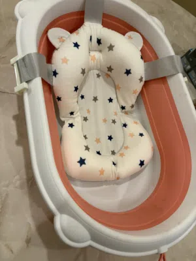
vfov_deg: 67.3
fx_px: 196
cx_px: 98
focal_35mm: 26
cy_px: 130
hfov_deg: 53.1
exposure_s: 1/50
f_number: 1.6
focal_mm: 5.96
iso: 100
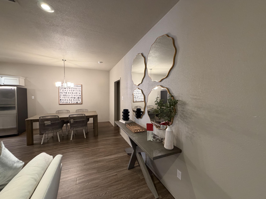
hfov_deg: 102.1
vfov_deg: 85.7
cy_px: 100
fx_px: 108
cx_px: 133
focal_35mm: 14
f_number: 2.2
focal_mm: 2.22
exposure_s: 1/60
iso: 250
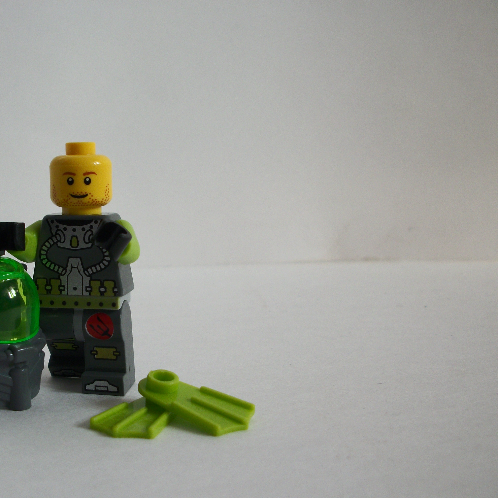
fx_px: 814
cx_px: 105
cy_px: 293
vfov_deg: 33.9
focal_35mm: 50
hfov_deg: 33.1
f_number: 3.1
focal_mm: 6.3
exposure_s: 1/60
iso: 80
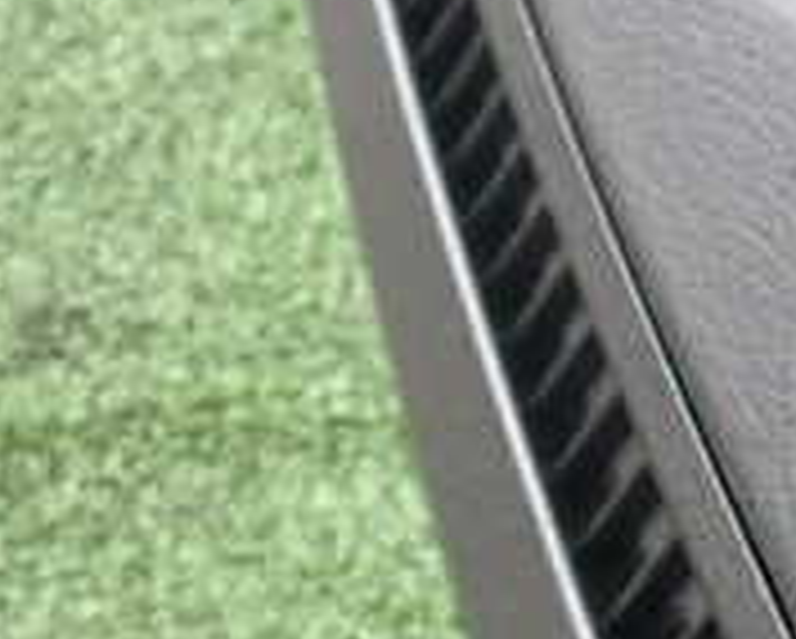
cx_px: 1003
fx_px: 2335
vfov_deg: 15.3
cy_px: 616
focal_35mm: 99
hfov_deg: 18.2
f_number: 2.3
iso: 640
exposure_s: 1/80
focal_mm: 5.4
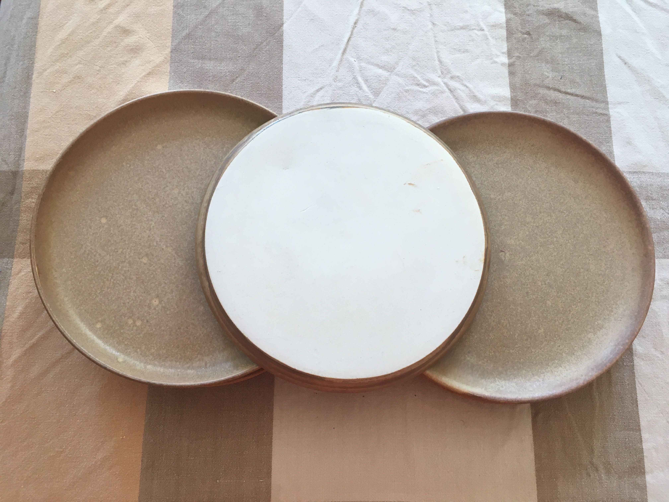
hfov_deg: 61.7
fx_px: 560
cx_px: 334
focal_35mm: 29
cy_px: 251
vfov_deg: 48.2
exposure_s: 1/33
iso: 50
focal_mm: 4.15
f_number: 2.2
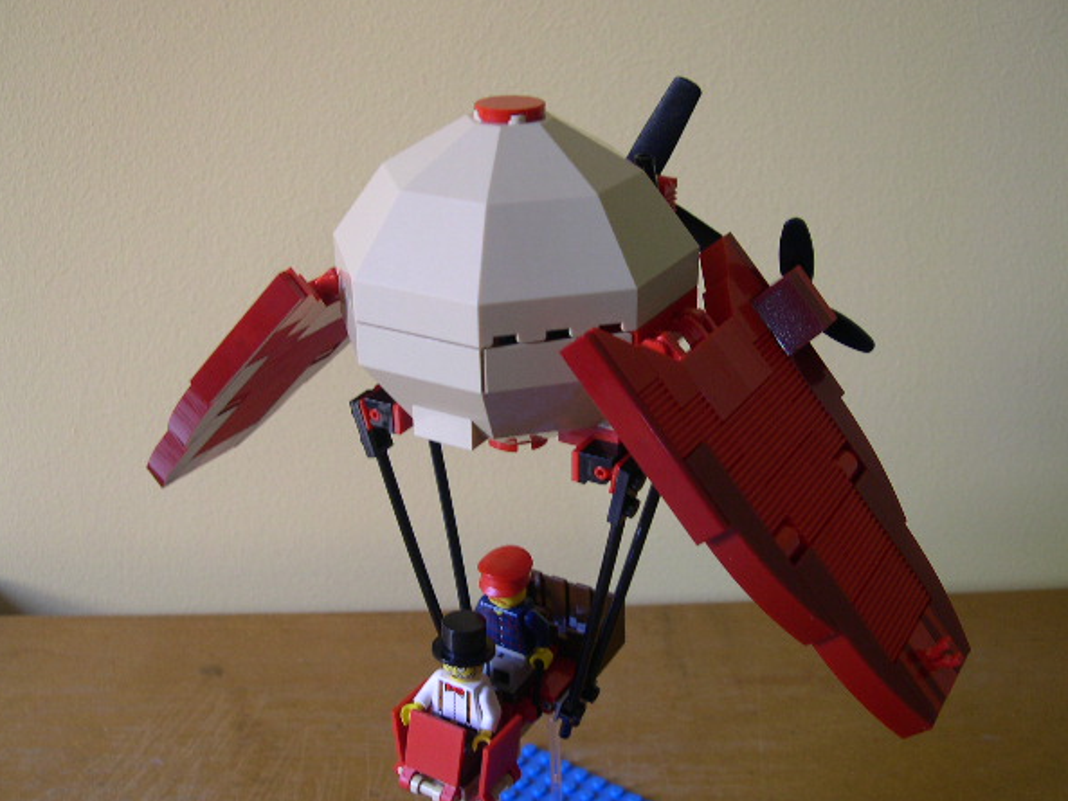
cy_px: 400
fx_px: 1265
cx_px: 522
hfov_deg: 45.8
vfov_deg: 35.1
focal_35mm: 41
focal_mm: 8
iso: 100
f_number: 2.8
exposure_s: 1/12.5
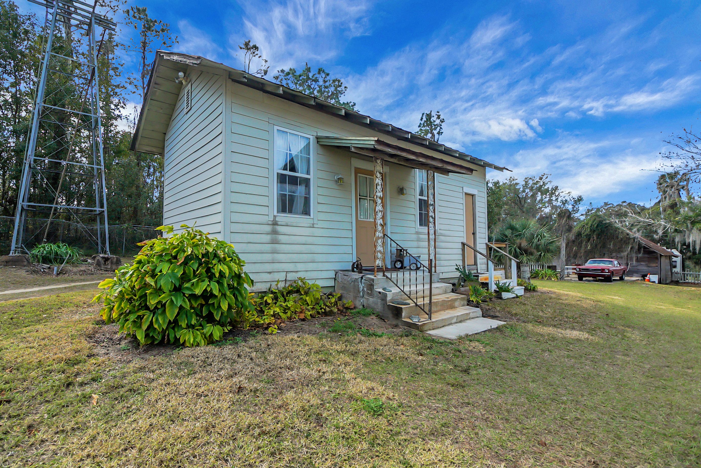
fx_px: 292
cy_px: 234
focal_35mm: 15
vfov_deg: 77.4
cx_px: 350
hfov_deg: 100.4
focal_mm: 10
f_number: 7.1
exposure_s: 1/400
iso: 200
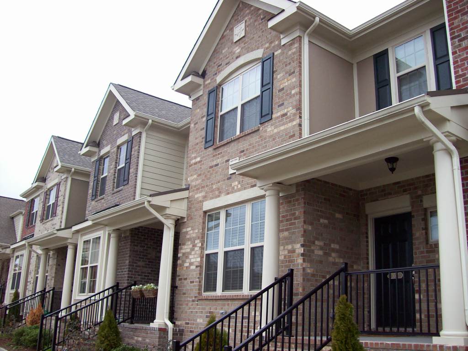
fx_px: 487
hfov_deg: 51.4
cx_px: 234
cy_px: 176
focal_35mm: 36
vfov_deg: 39.7
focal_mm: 6
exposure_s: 1/175
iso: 80
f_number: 2.7
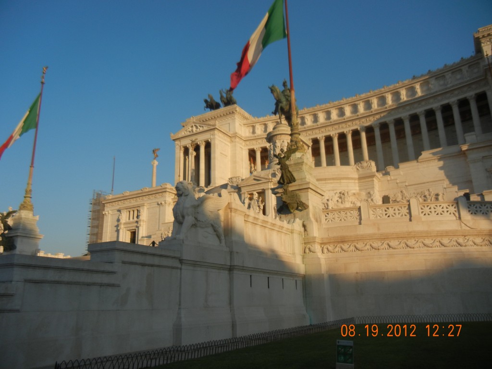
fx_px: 426
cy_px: 184
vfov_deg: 46.8
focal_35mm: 30
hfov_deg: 60.0
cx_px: 246
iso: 160
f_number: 7
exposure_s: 1/302
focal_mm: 5.4
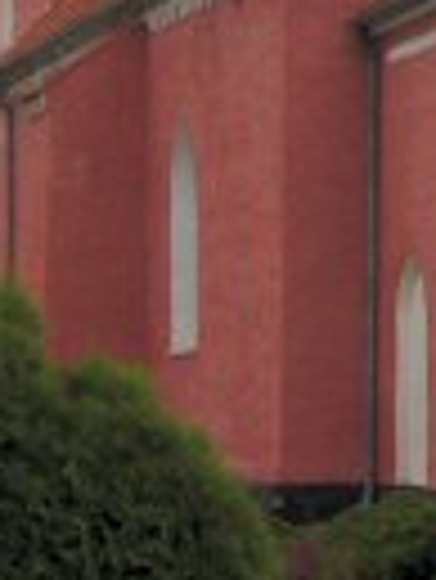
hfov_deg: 9.2
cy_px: -344
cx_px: 641
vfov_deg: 11.8
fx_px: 2649
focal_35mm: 158
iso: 50
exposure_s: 1/249
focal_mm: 7.5
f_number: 4.8
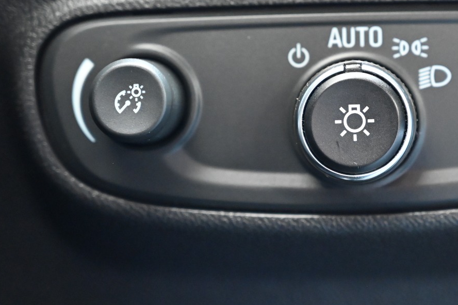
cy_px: 131
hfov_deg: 15.9
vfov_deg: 10.7
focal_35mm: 128
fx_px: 1627
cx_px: 355
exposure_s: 1/60
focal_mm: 70
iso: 8000
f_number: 4
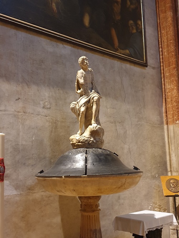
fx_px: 179
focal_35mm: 26
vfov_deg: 67.3
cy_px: 119
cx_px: 90
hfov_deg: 53.1
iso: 320
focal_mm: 4.3
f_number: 1.5
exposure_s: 1/17
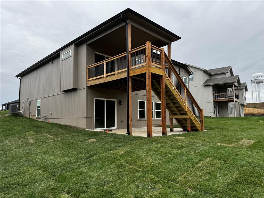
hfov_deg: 71.6
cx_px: 132
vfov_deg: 56.8
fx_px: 183
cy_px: 99
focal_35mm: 24
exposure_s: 1/756
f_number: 1.78
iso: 80
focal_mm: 6.76
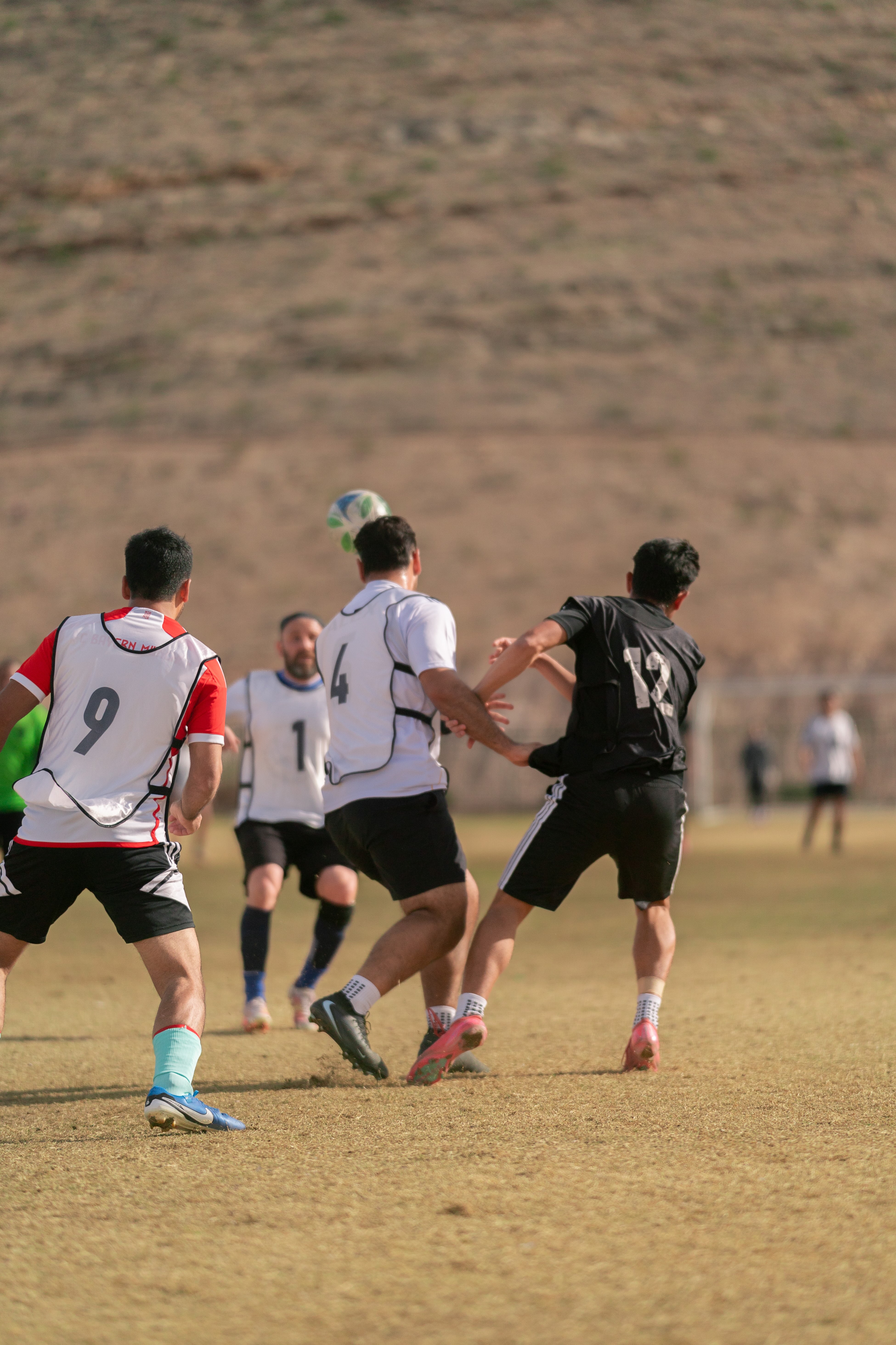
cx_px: 448
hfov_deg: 10.2
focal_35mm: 135
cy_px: 672
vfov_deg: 15.2
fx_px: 5040
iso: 200
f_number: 1.8
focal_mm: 135
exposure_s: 1/32000
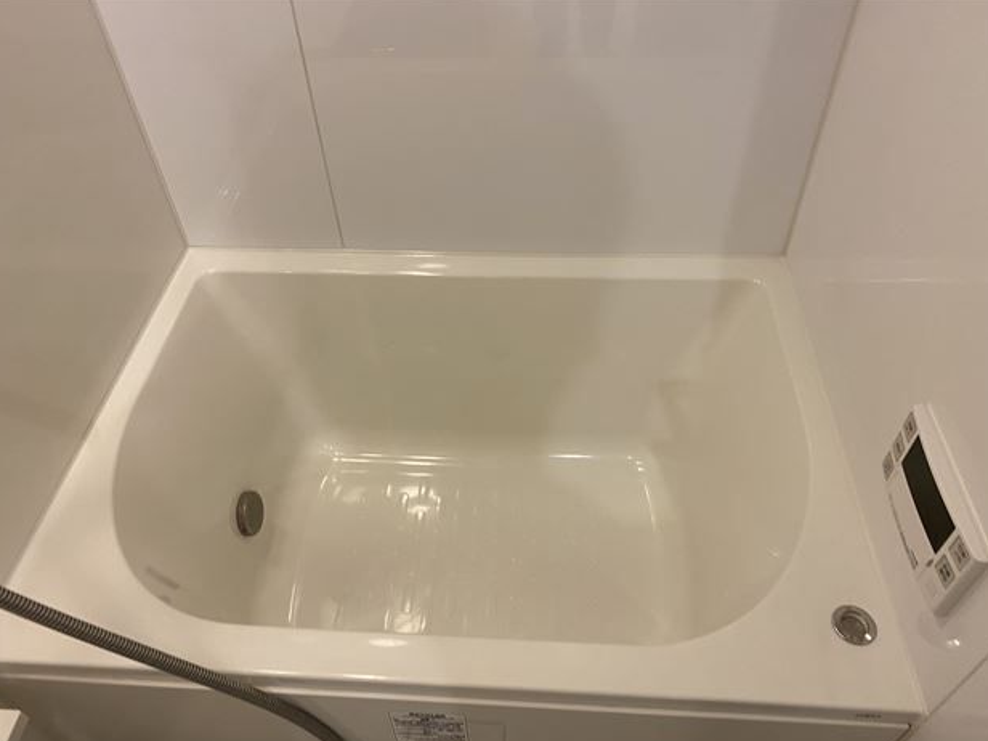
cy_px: 379
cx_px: 497
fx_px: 771
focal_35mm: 27
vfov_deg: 51.4
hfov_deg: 65.3
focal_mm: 4.25
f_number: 1.8
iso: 80
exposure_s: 1/50
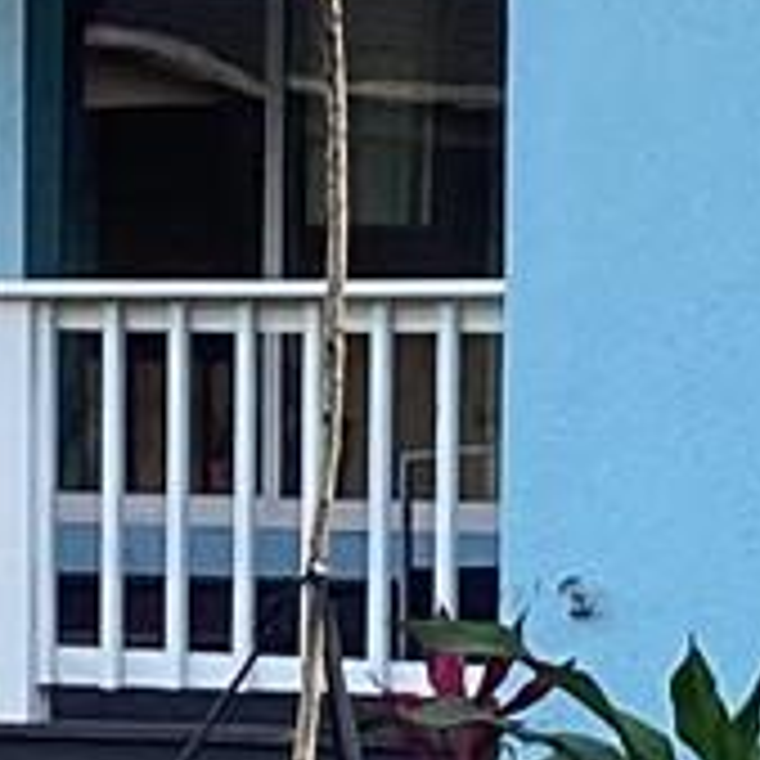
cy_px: 549
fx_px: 6458
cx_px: 1070
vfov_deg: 6.7
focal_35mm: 260
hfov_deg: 6.7
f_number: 2.4
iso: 25
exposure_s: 1/209
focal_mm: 3.3
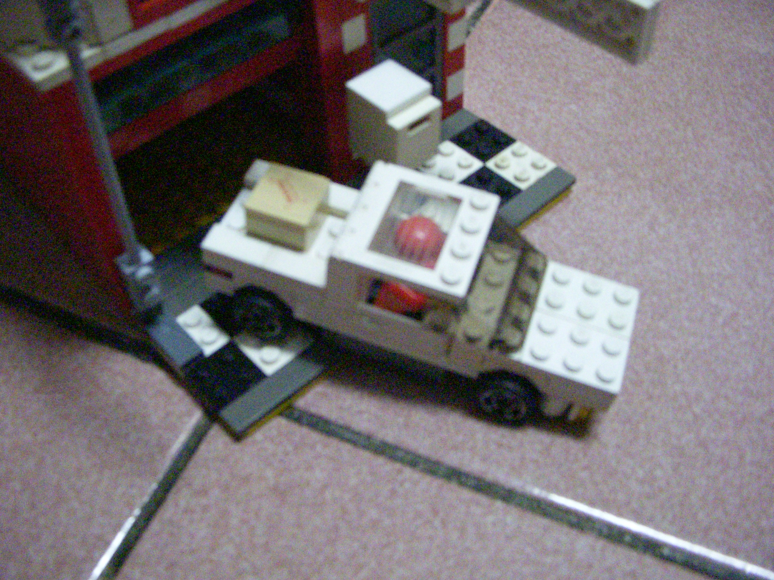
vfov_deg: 37.7
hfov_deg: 49.0
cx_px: 387
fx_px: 850
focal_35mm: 38
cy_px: 290
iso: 1600
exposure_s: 1/50
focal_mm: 6.3
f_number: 3.3
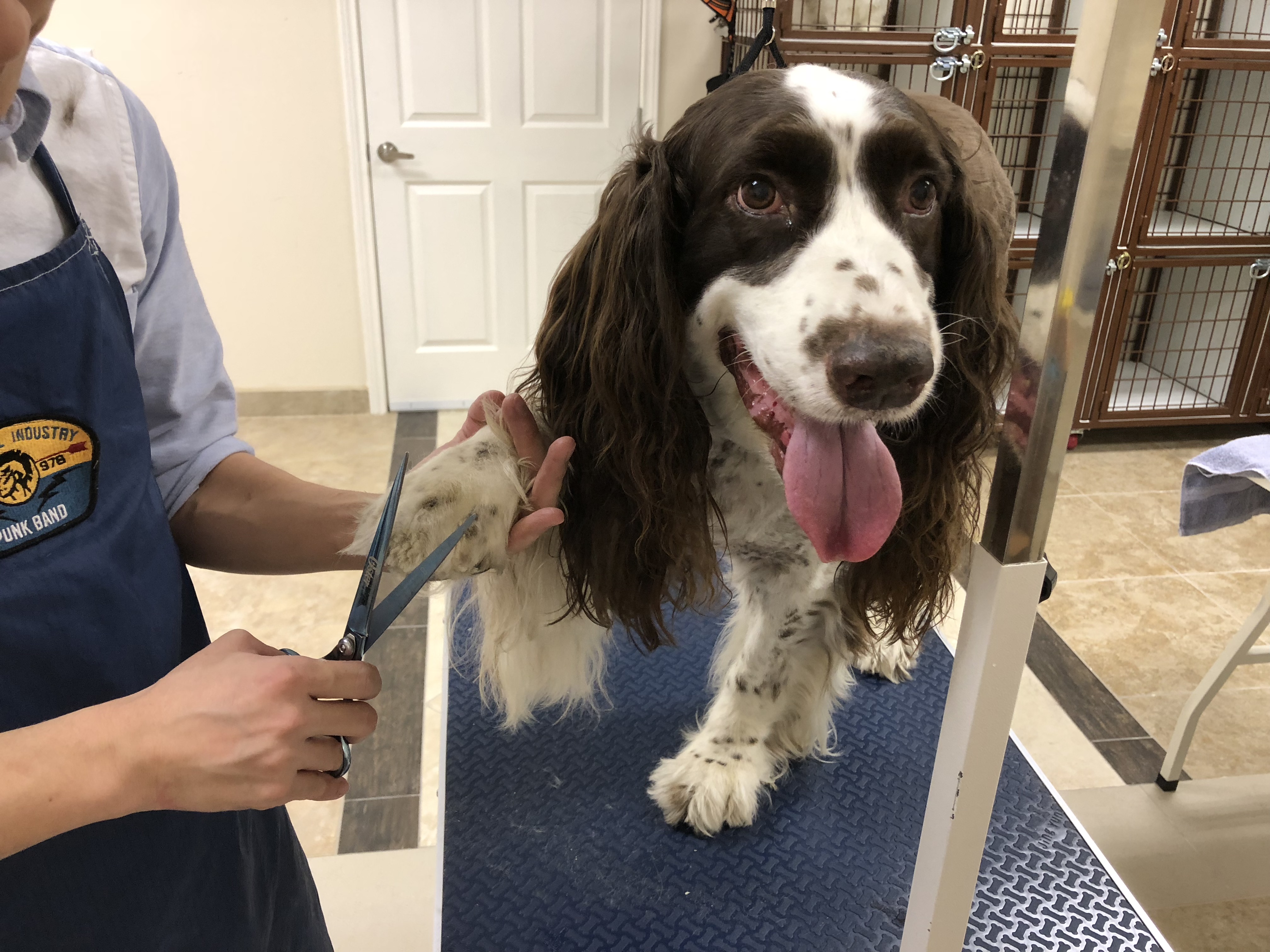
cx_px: 635
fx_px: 1027
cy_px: 476
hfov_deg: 63.4
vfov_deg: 49.7
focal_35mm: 28
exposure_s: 1/15
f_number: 1.8
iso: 50
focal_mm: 4
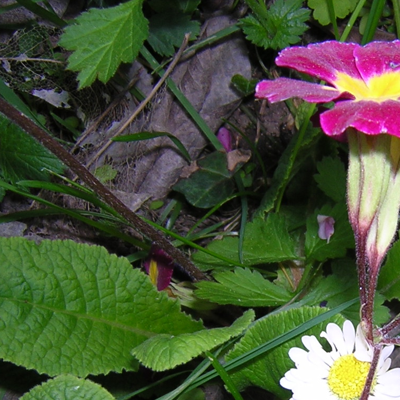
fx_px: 876
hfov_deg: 24.9
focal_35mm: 67
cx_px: 364
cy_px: 315
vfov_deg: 25.3
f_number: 5.2
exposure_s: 1/60.1
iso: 100
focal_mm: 4.7
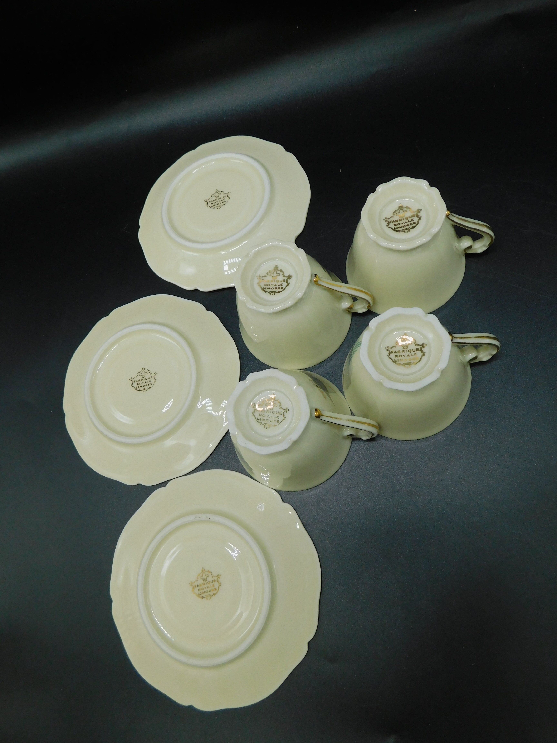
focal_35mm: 23
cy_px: 372
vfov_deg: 73.9
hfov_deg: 58.9
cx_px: 278
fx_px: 493
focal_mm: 4
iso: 125
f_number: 3
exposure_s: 1/250
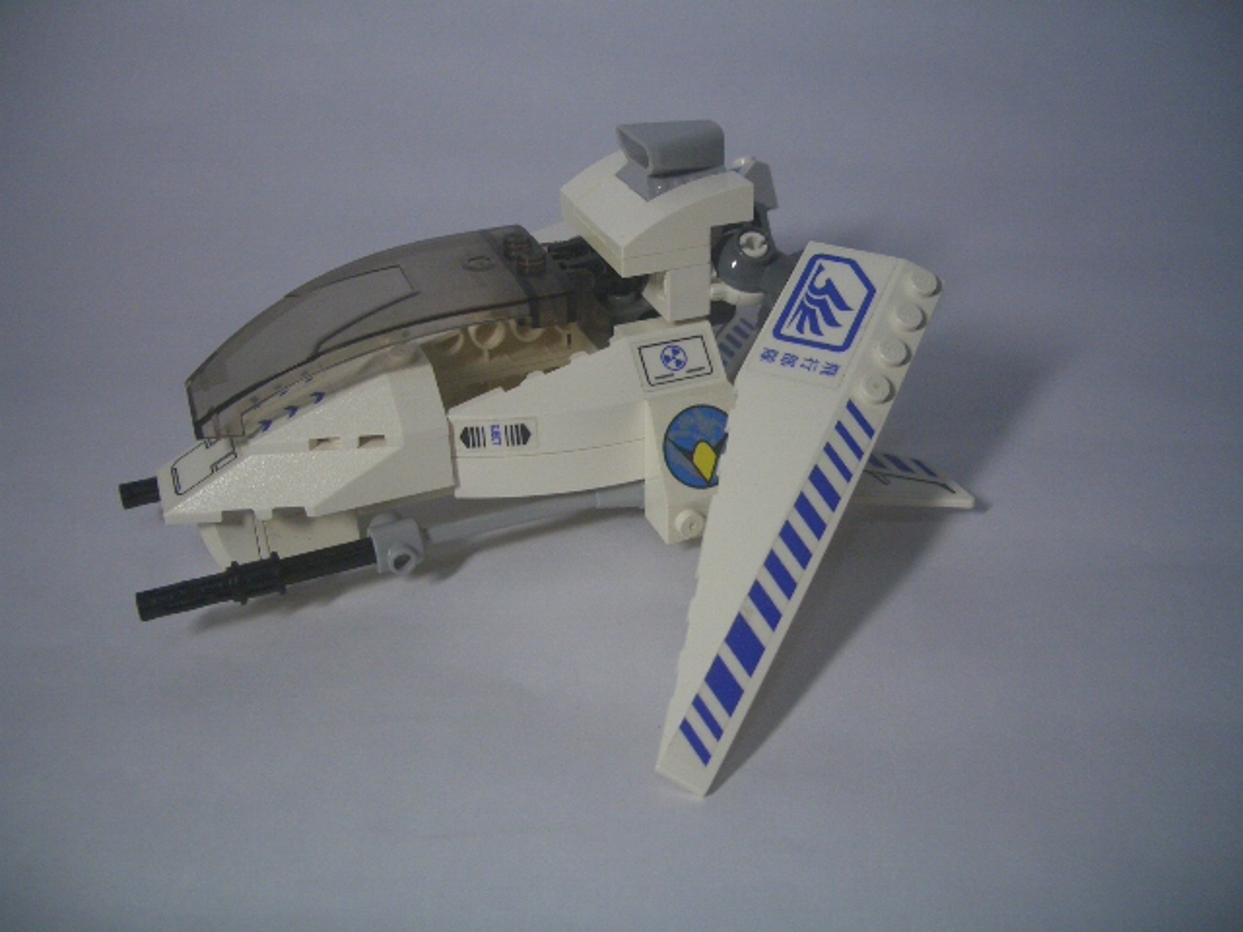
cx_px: 622
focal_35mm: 35
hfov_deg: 52.6
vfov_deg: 40.7
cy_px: 466
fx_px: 1257
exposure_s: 1/80
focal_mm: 5.8
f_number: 2.6
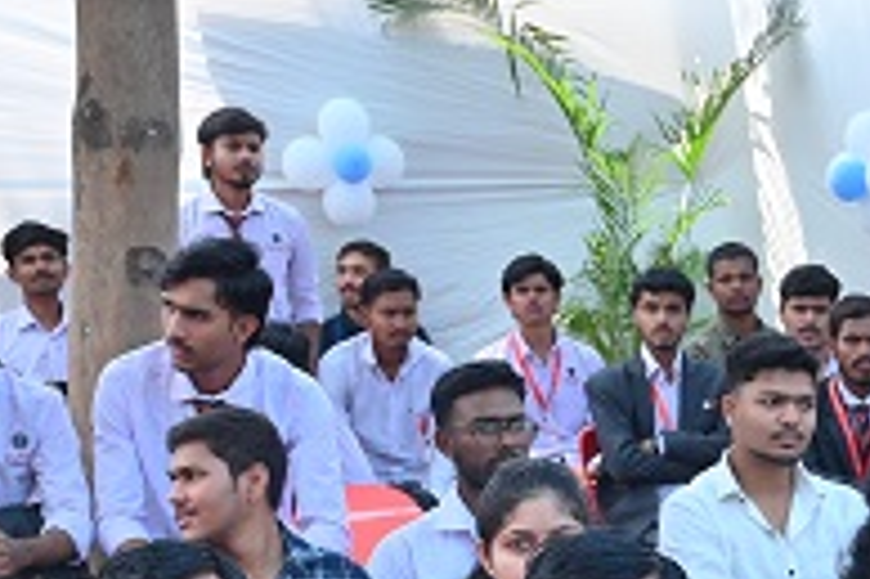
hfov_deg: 19.9
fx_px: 2390
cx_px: 892
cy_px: 826
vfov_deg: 13.2
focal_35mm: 99
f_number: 5.6
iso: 200
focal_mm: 24
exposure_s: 1/200
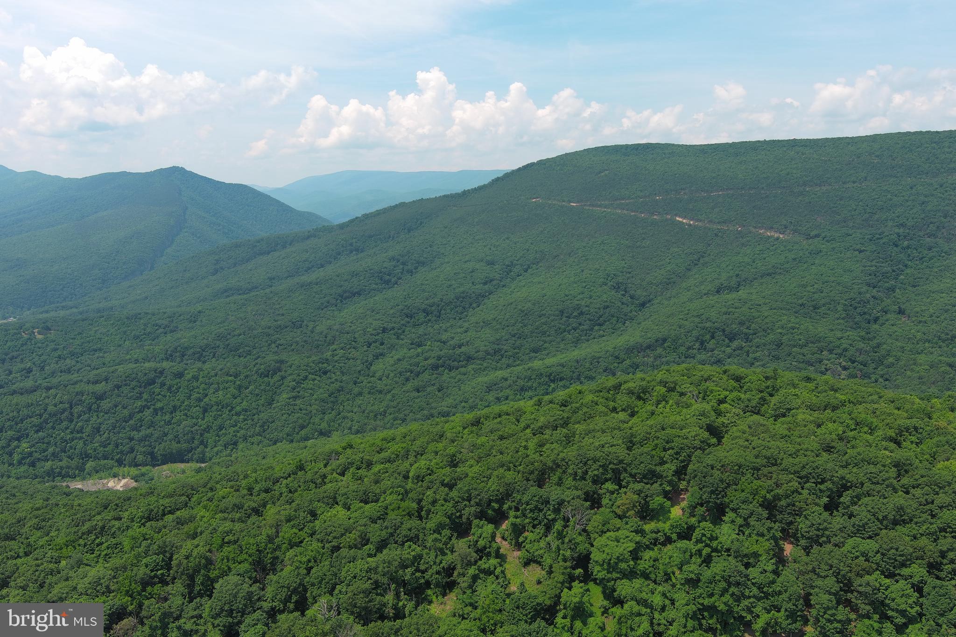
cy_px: 318
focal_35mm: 29
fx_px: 770
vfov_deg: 45.0
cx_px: 478
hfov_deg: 63.7
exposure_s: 1/1282
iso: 101
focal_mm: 10.57
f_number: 2.8
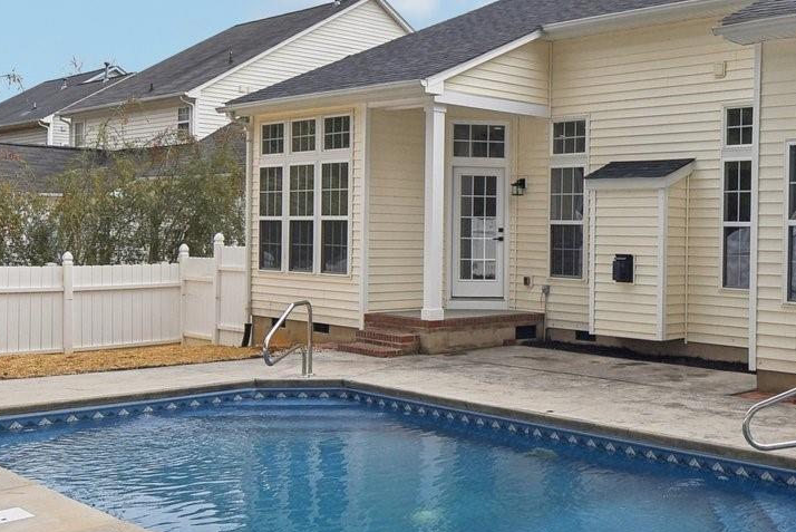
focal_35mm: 43
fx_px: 951
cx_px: 706
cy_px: 245
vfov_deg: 31.2
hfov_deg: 42.0
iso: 200
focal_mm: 15
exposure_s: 1/800
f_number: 8
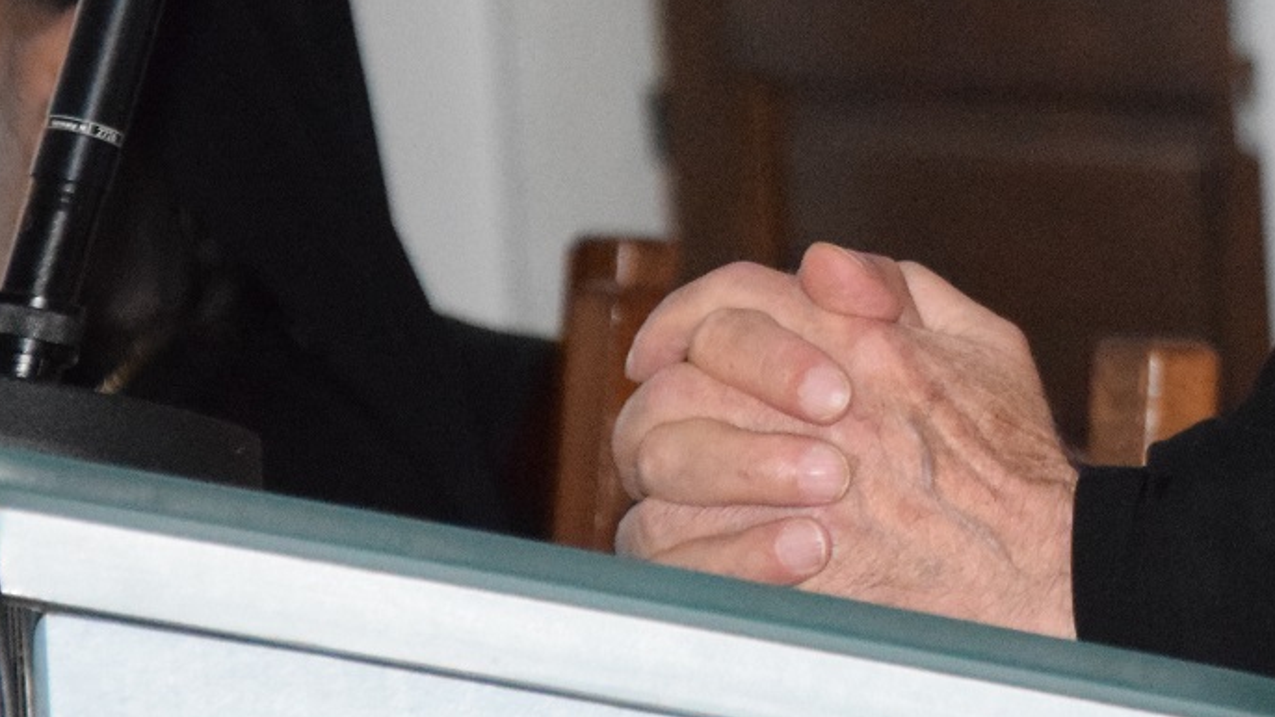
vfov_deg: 2.9
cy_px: -313
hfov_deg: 5.2
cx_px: 1541
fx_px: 13930
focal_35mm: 412
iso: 5000
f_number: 5.6
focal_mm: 90
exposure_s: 1/60
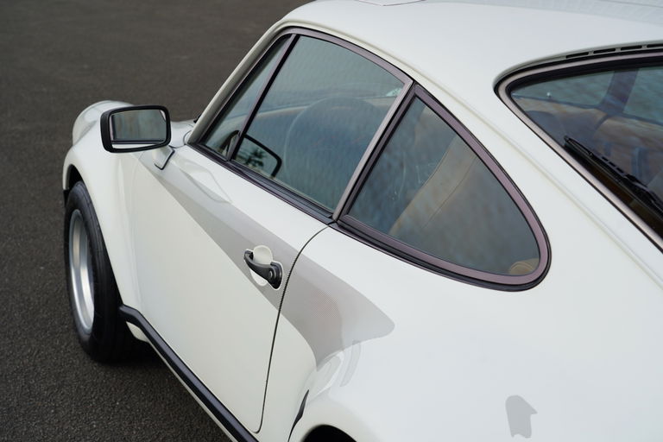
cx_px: 332
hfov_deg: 31.9
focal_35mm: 63
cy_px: 221
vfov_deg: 21.6
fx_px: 1160
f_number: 7.1
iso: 100
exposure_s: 1/125
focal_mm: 63
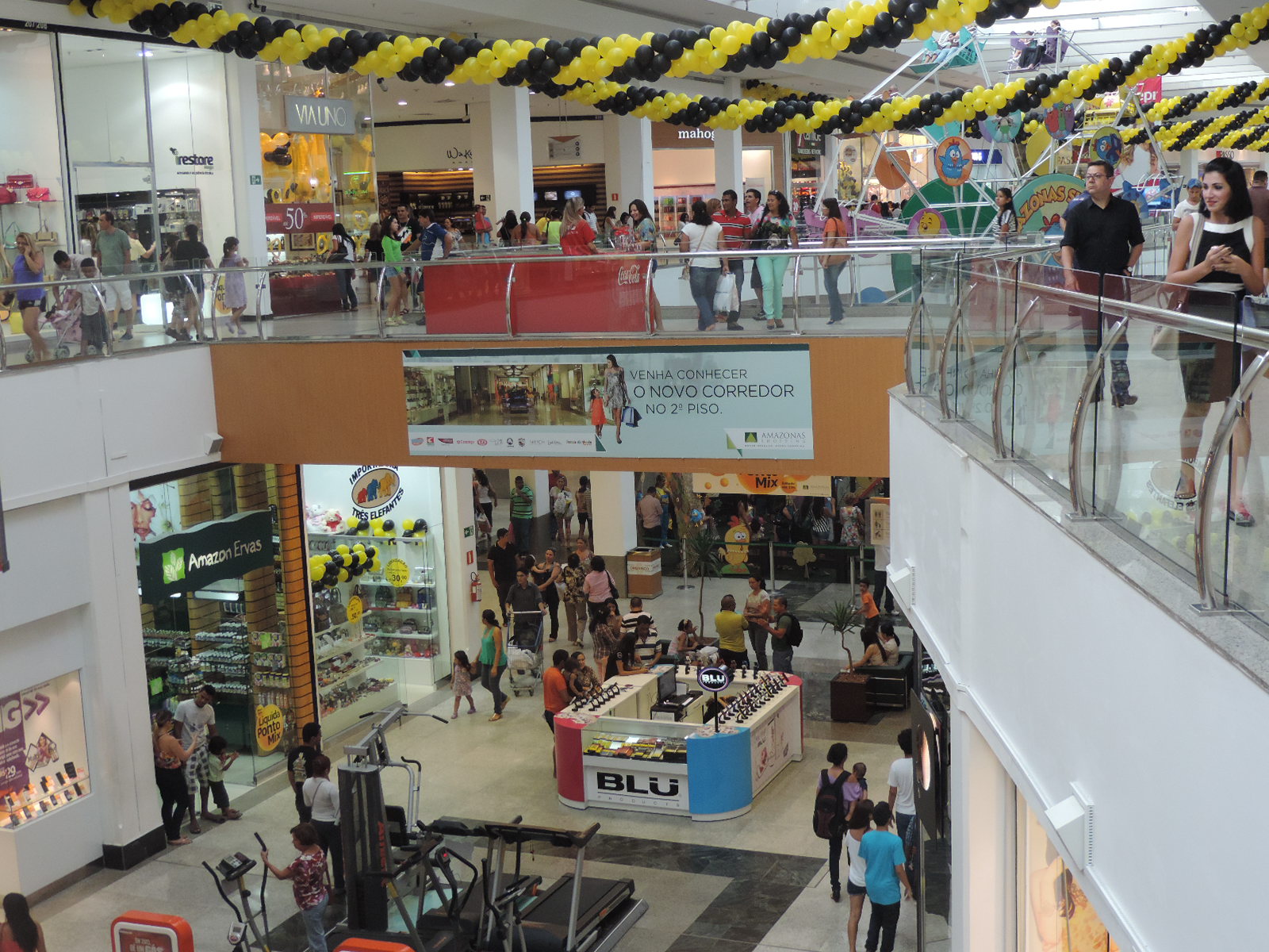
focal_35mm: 47
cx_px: 634
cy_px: 476
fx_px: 1723
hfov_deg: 40.4
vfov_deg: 30.9
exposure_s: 1/60
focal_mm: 8.3
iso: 400
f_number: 3.5
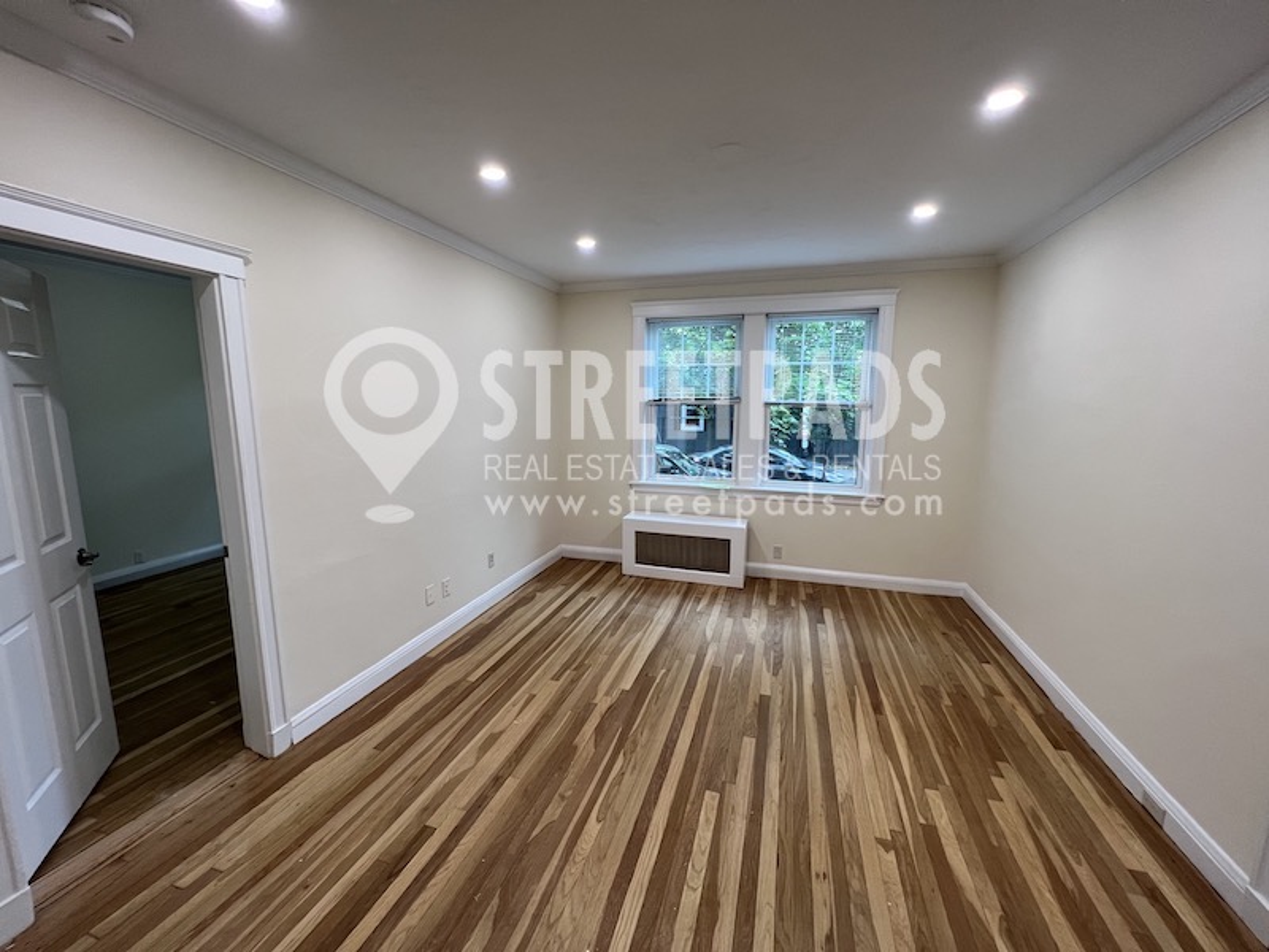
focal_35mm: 13
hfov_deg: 106.2
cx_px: 634
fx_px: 477
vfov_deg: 89.9
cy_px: 476
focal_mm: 1.57
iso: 160
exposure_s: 1/120
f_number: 1.8
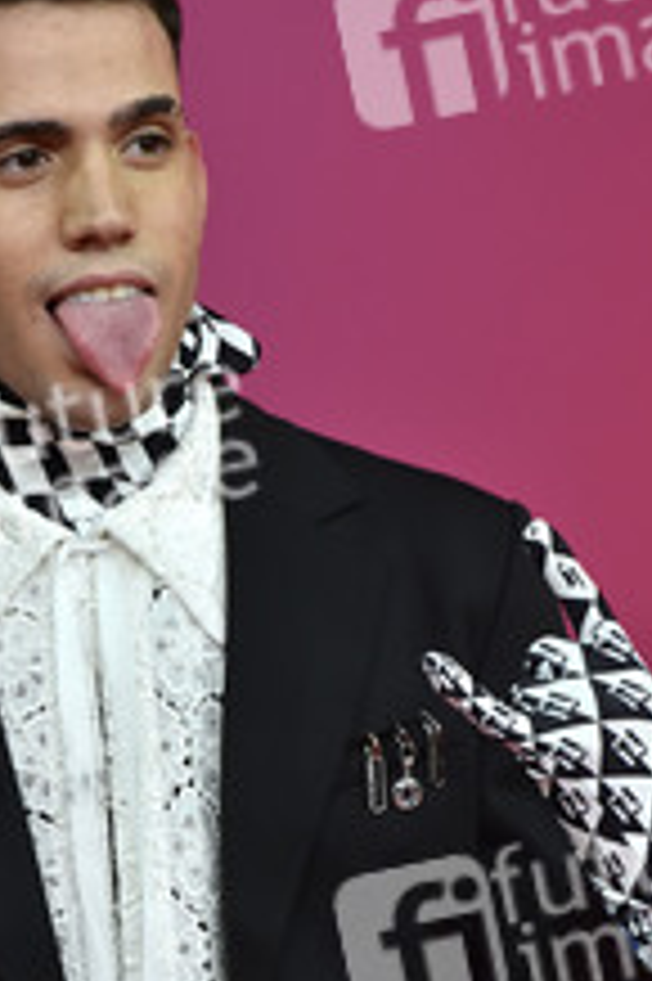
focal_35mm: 367
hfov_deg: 3.7
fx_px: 9985
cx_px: 157
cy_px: 698
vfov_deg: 5.6
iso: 2000
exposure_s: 1/250
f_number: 5.6
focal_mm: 200
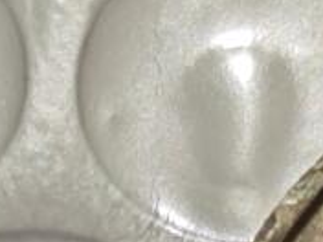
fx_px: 5561
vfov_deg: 2.5
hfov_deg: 3.3
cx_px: 791
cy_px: 662
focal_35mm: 596
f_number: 1.9
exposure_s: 1/196
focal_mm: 8.7
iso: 200
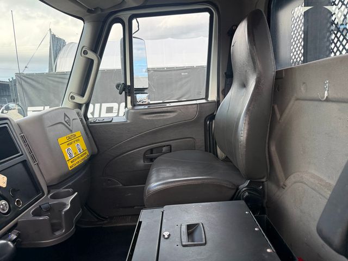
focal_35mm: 24
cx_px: 174
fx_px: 241
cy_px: 130
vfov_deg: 56.8
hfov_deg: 71.6
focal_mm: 6.76
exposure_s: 1/543
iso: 100
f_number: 1.78
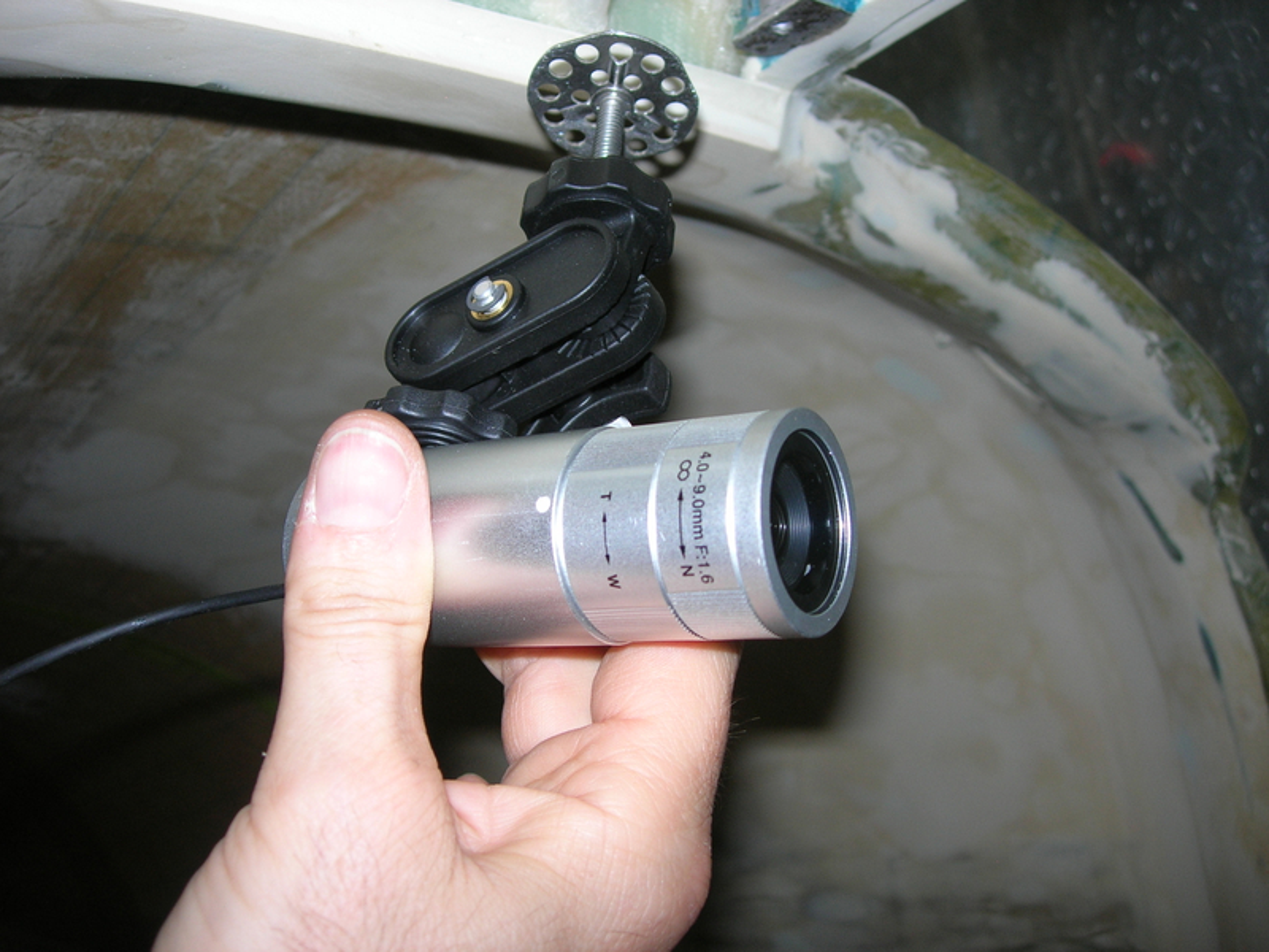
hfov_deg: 49.0
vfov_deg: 37.7
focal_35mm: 38
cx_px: 634
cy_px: 476
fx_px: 1393
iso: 64
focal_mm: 7.8
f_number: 2.8
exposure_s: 1/60.1
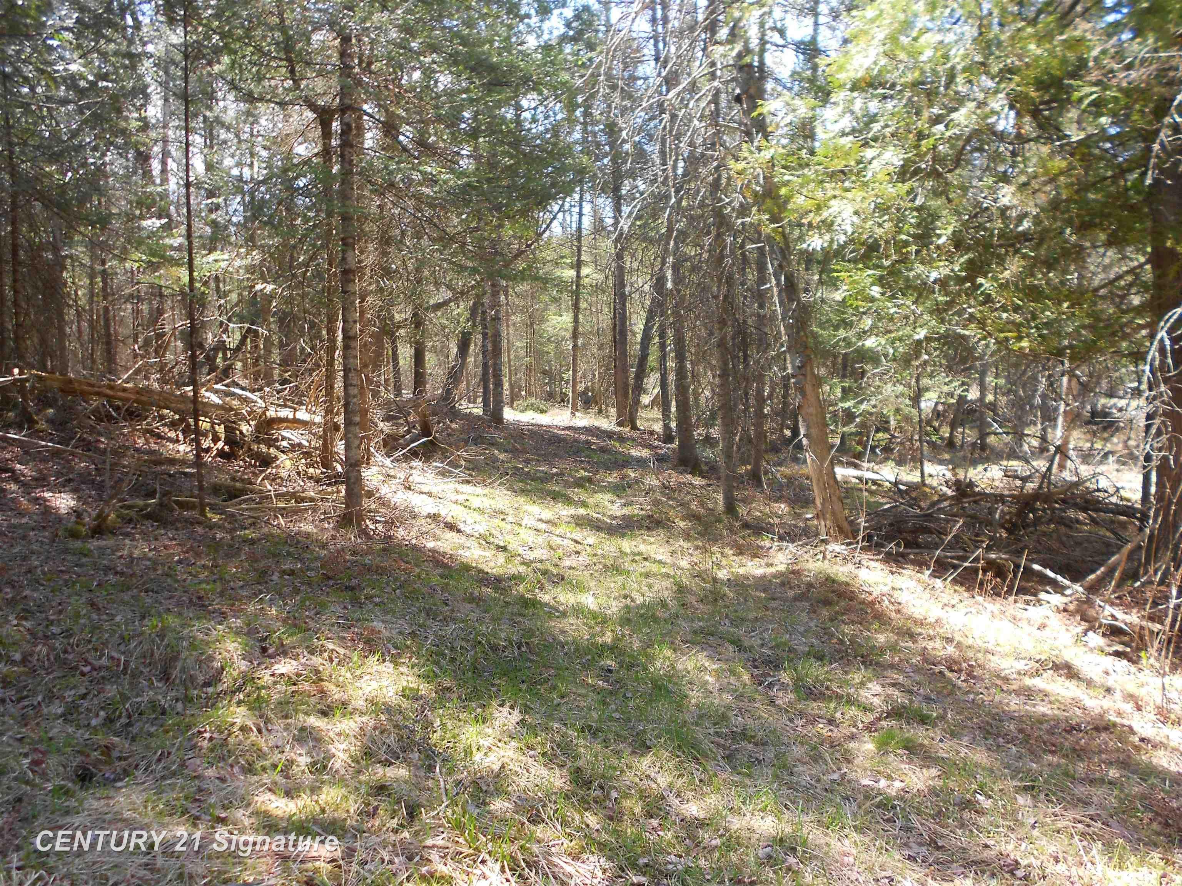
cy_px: 443
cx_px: 591
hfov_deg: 67.3
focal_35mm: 26
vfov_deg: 53.1
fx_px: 888
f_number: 3.2
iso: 80
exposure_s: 1/80
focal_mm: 4.6
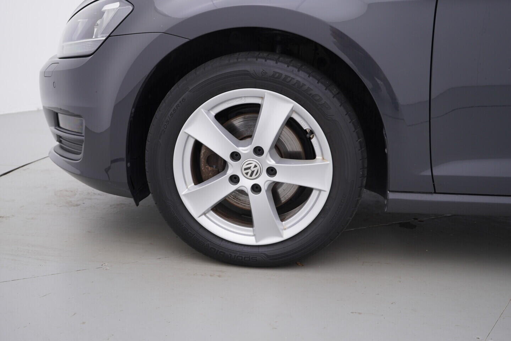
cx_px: 256
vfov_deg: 36.9
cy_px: 170
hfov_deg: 53.1
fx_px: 511
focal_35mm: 36
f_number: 4
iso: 125
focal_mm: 24
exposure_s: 1/60
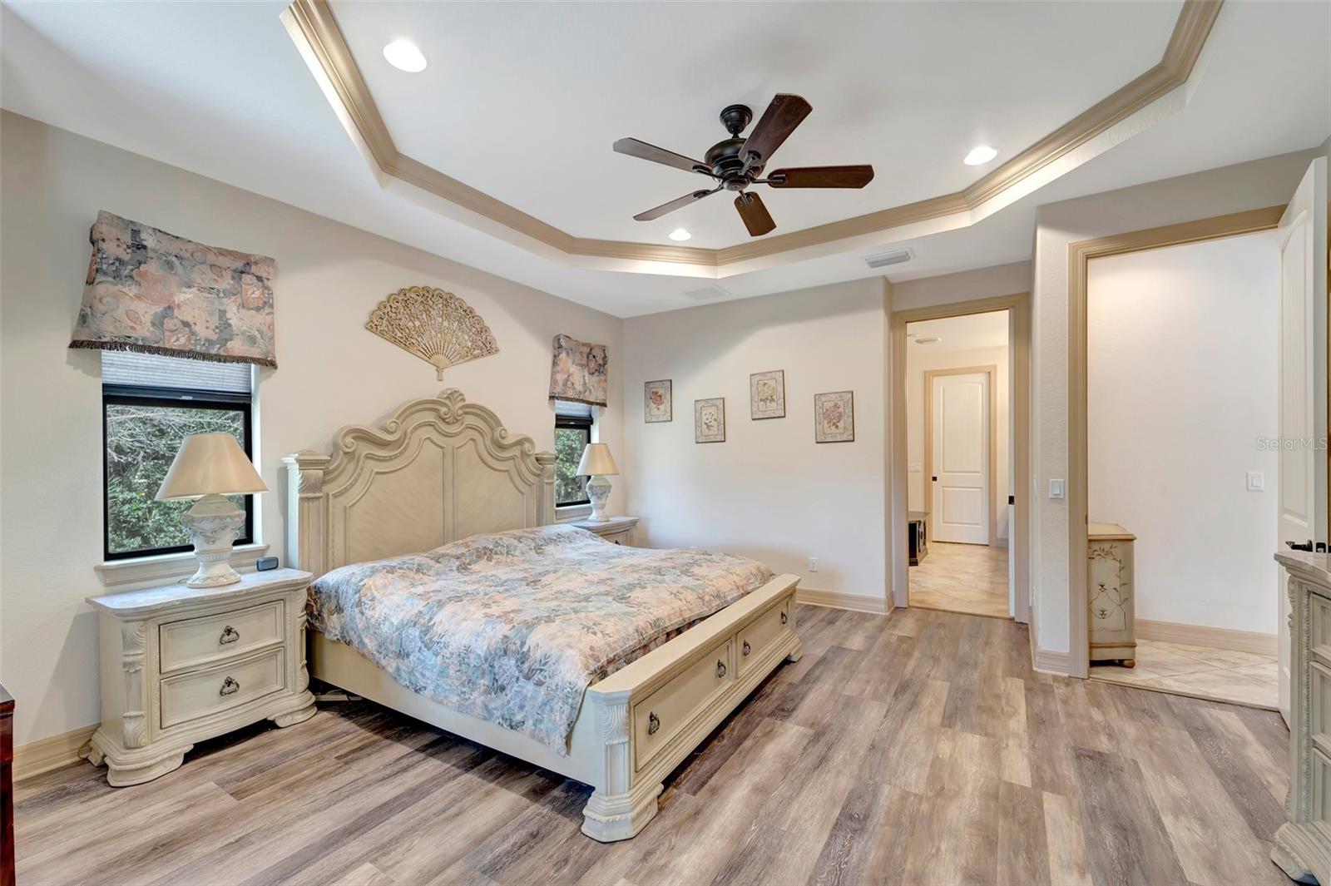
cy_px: 443
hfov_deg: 104.3
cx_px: 666
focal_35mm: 14
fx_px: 517
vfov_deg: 81.1
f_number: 9
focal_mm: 14
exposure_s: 1.6
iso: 250
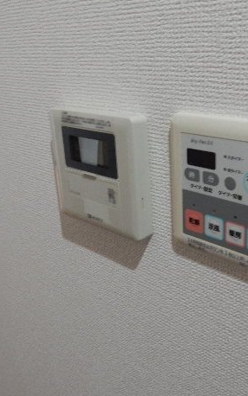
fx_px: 400
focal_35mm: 37
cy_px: 191
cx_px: 175
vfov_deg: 52.7
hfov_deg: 33.9
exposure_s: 1/13
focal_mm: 4.5
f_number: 3.7
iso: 400
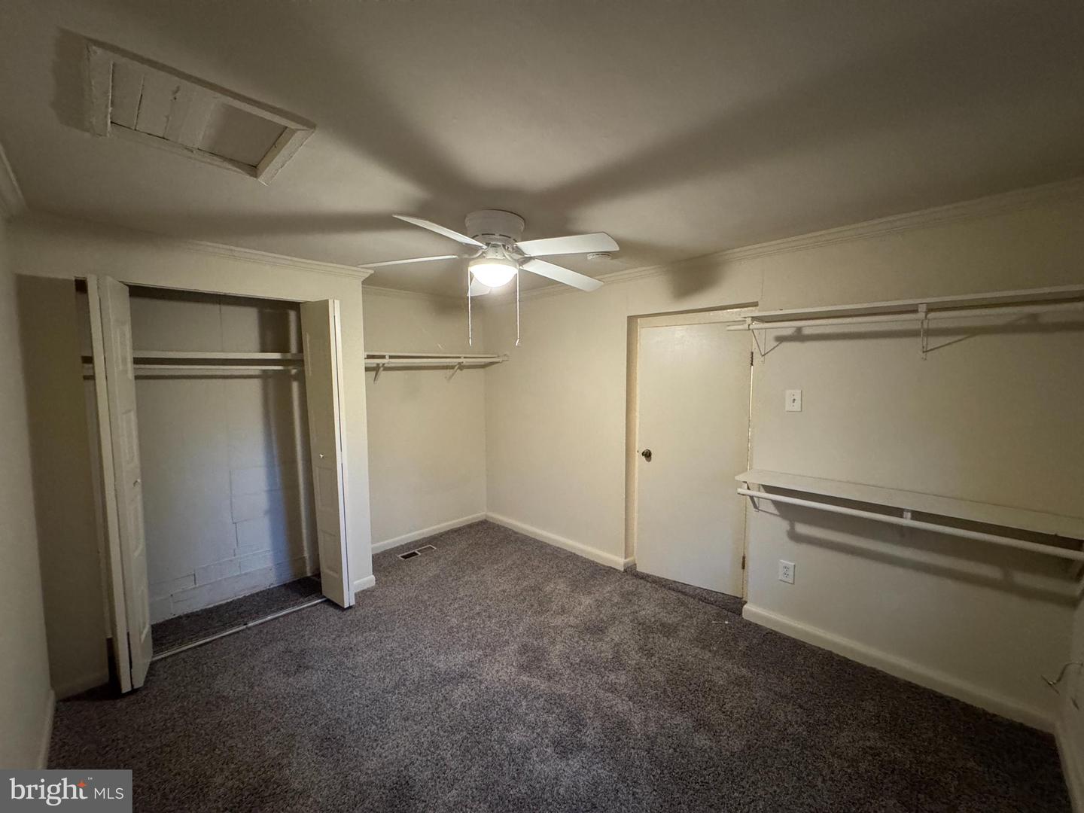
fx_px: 438
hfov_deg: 102.1
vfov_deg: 85.7
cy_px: 406
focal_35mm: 14
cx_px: 542
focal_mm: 2.22
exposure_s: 1/60
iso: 1000
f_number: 2.2
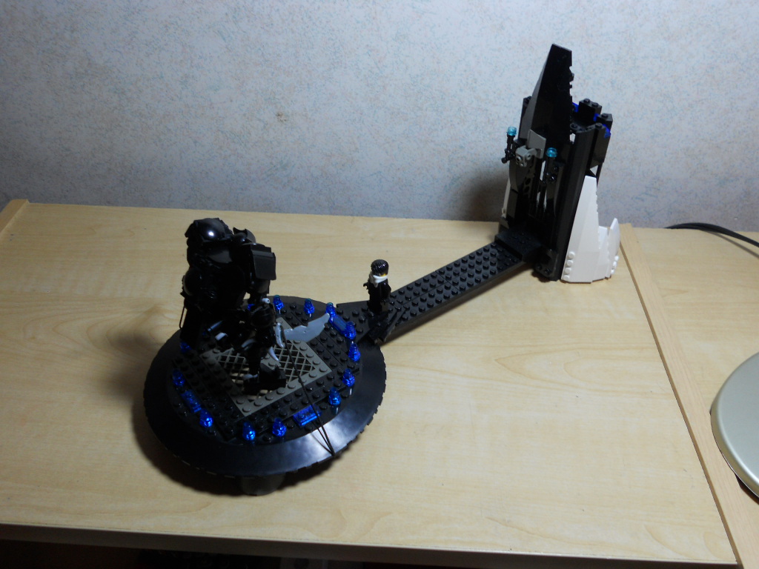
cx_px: 380
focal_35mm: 32
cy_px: 284
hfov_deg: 56.8
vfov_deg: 44.2
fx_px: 702
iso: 100
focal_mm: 5.8
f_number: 3.5
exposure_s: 1/30
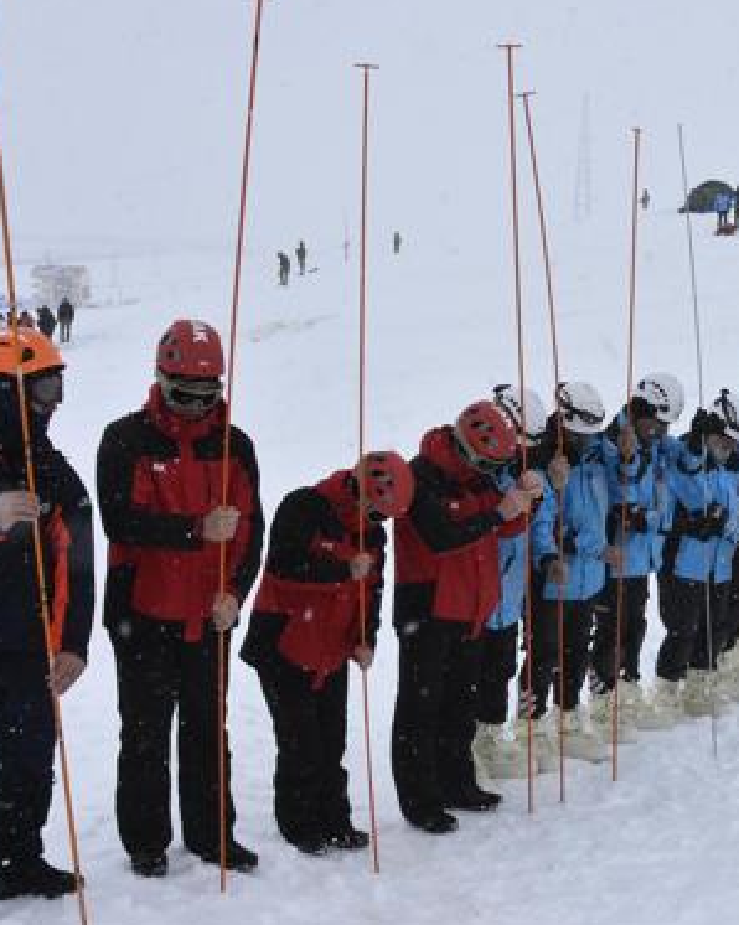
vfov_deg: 36.7
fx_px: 1395
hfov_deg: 28.8
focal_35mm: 51
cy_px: 456
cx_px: 624
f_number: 16
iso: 1250
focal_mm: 22
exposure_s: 1/1000
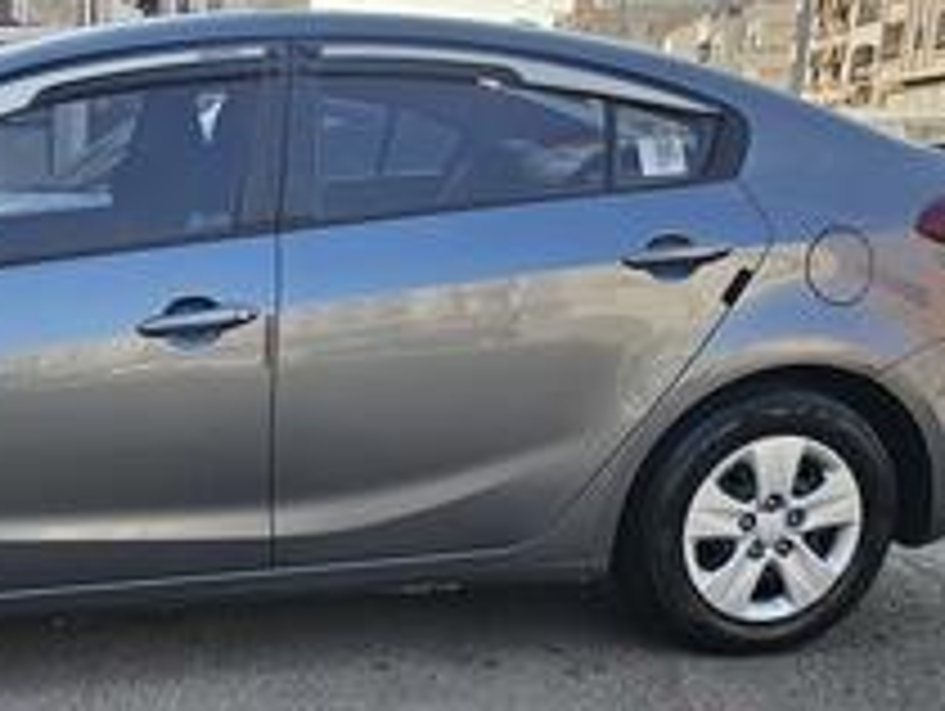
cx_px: 133
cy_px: 551
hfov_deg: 36.3
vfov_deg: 28.6
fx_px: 1367
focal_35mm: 50
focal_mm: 6.3
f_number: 1.7
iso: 10
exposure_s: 1/338
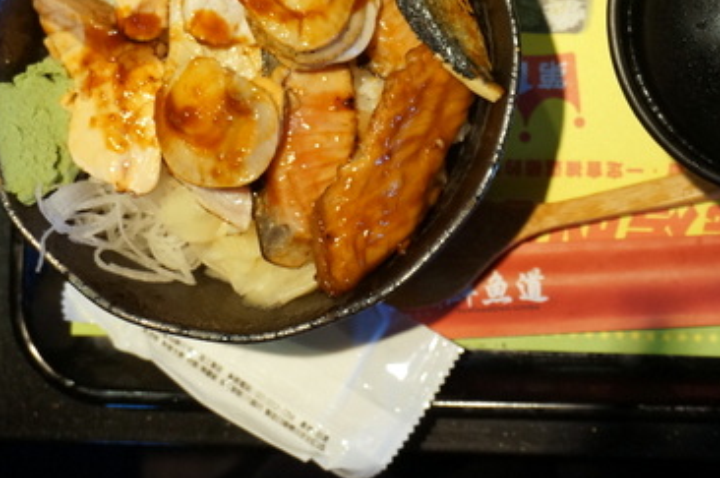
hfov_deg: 31.3
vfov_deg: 21.2
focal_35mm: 63
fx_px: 1258
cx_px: 547
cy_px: 72
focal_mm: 24
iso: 1000
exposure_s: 1/60
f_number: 4.5
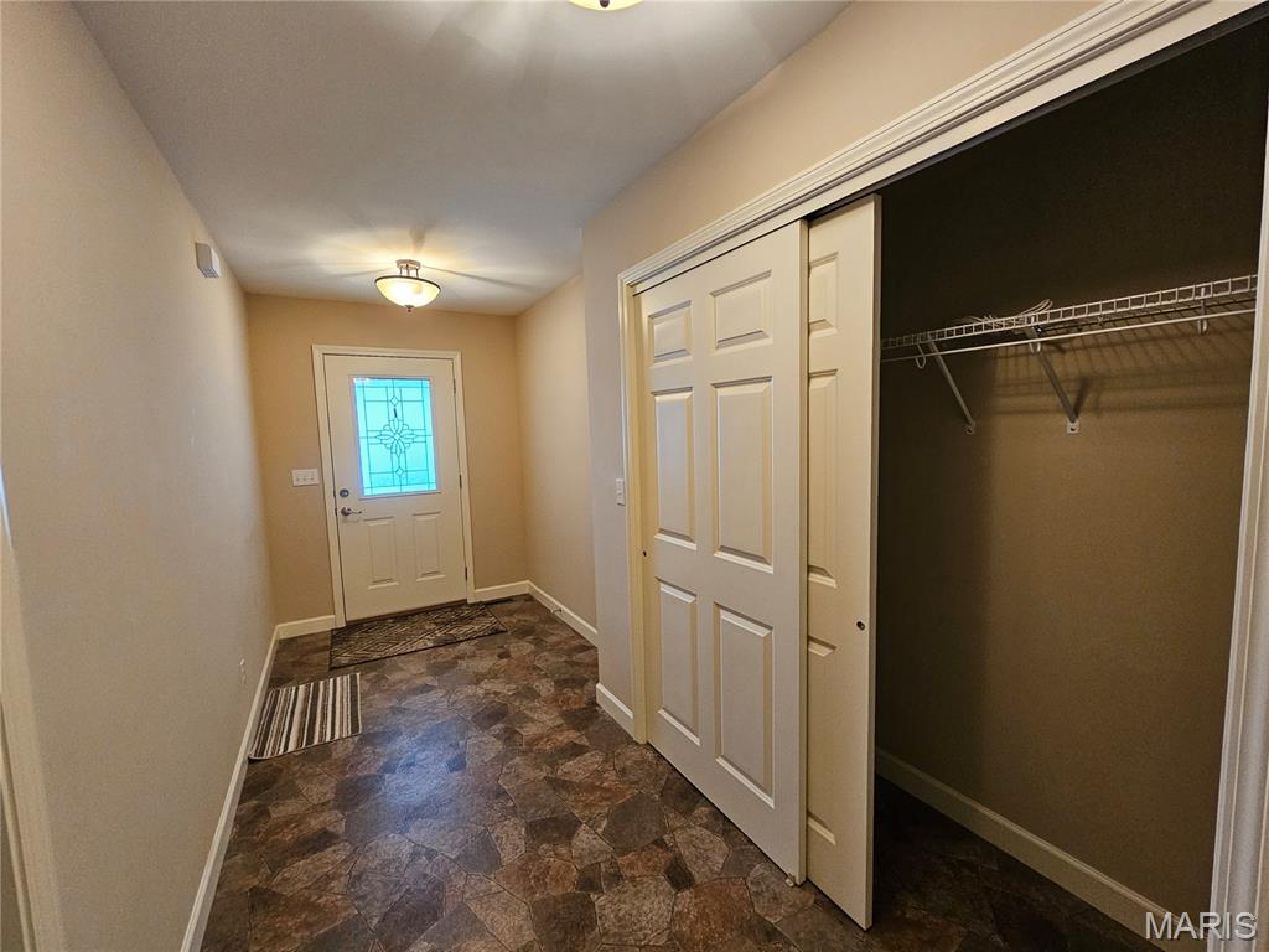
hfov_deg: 106.2
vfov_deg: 89.9
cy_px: 476
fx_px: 477
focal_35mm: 13
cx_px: 634
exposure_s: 1/60
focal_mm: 2.2
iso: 400
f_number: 2.2
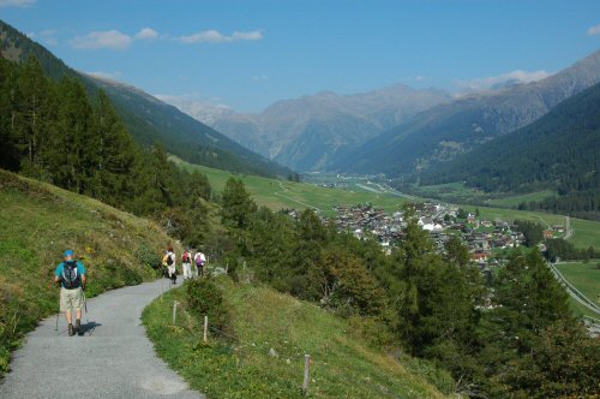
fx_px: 699
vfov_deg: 31.8
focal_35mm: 42
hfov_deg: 46.5
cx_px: 300
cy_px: 200
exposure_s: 1/125
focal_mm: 28
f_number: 16
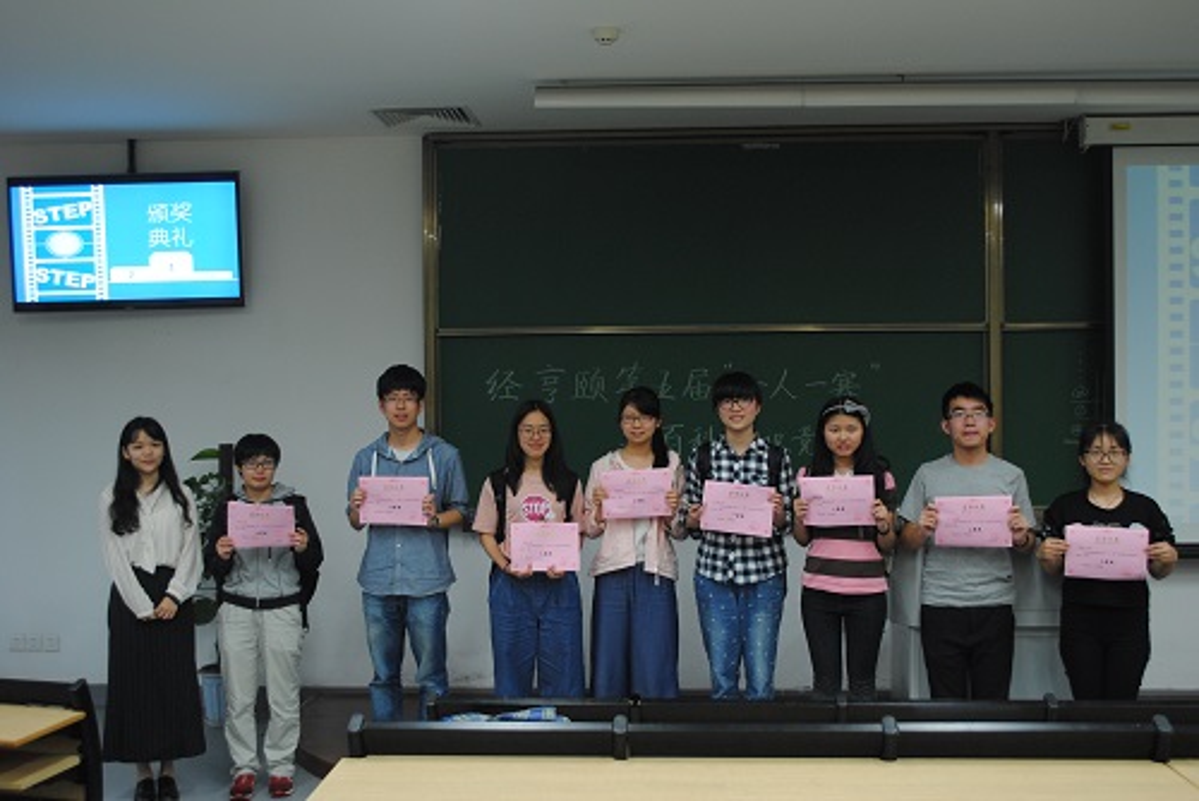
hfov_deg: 49.5
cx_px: 600
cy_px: 400
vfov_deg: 34.3
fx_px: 1300
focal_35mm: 39
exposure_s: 1/15
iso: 400
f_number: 4.2
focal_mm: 26
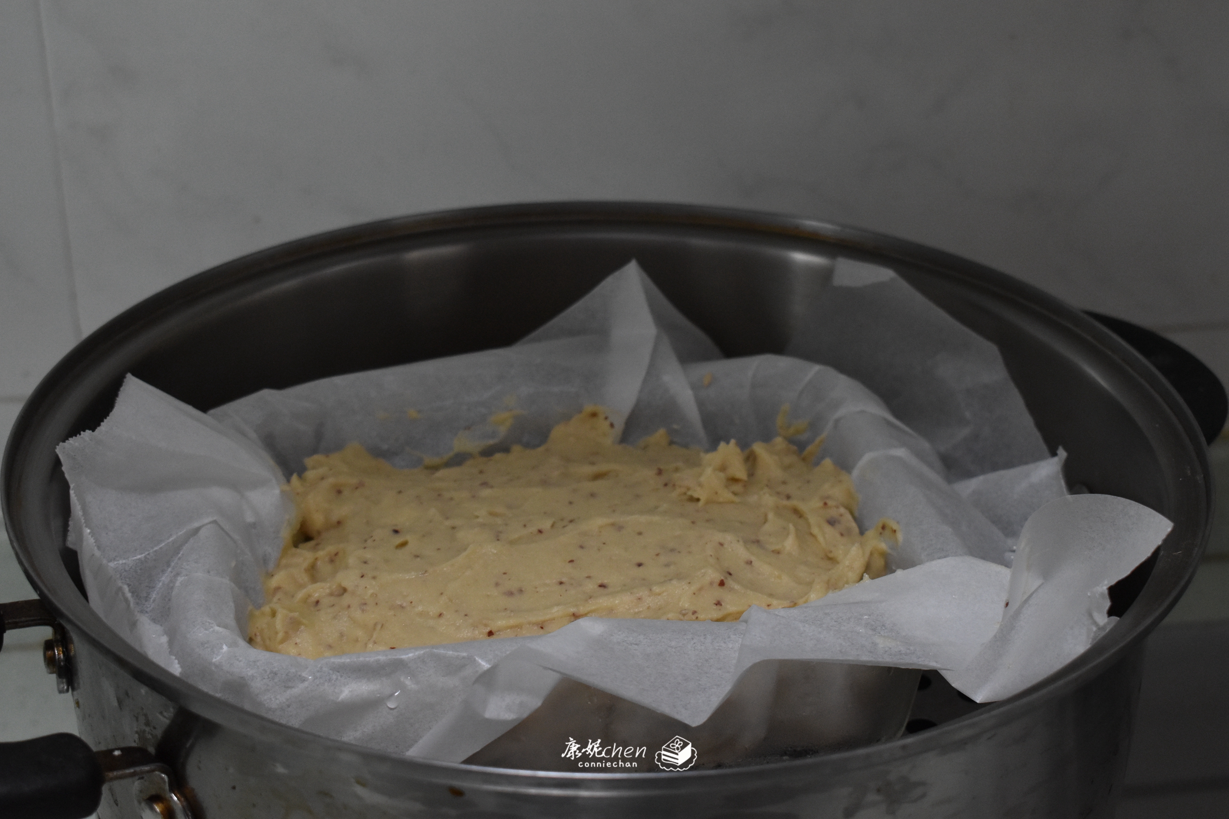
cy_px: 410
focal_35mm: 63
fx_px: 2151
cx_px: 614
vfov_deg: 21.6
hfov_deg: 31.9
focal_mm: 42
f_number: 6.3
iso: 2000
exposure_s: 1/60
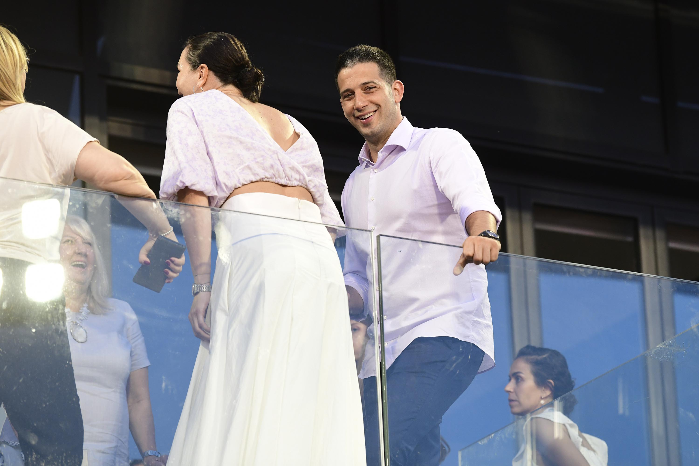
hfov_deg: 13.7
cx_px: 350
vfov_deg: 9.1
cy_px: 233
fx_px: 2912
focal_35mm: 150
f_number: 4
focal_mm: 150
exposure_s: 1/320
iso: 1250
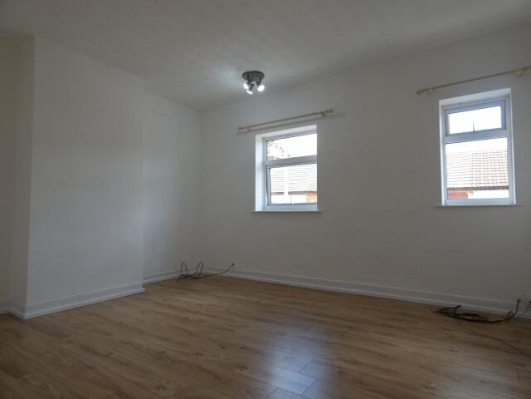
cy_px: 200
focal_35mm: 20
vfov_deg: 66.0
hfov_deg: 81.7
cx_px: 266
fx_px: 307
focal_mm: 3.6
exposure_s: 1/100
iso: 80
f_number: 2.8
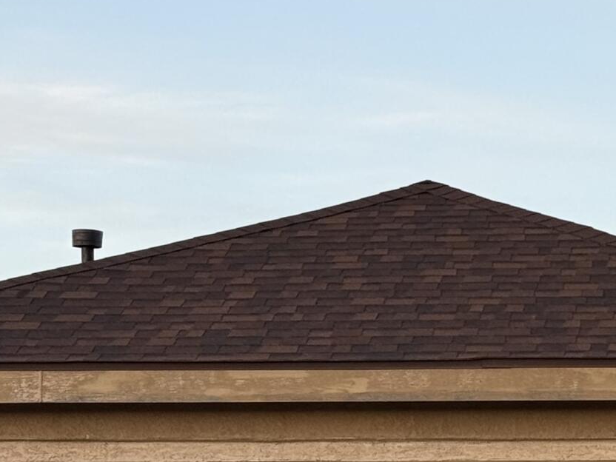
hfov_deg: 11.2
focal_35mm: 173
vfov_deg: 8.5
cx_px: 714
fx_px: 3079
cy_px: 527
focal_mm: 6.76
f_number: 1.78
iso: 50
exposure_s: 1/166
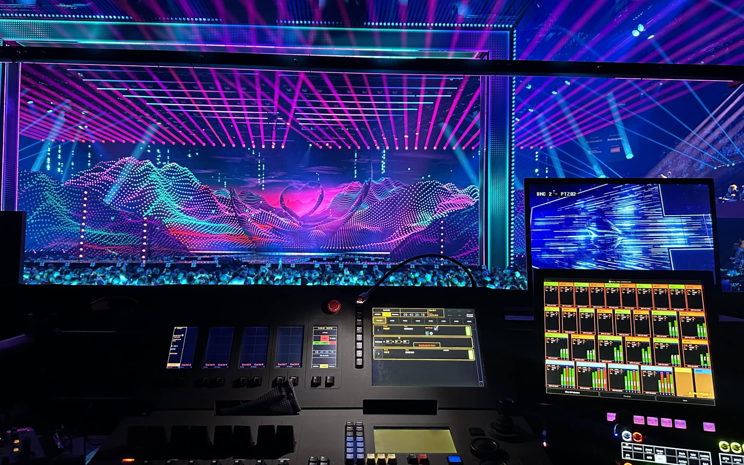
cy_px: 228
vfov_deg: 46.0
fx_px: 547
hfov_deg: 68.4
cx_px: 365
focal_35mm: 27
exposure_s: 1/60
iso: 640
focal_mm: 6.86
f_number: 1.78
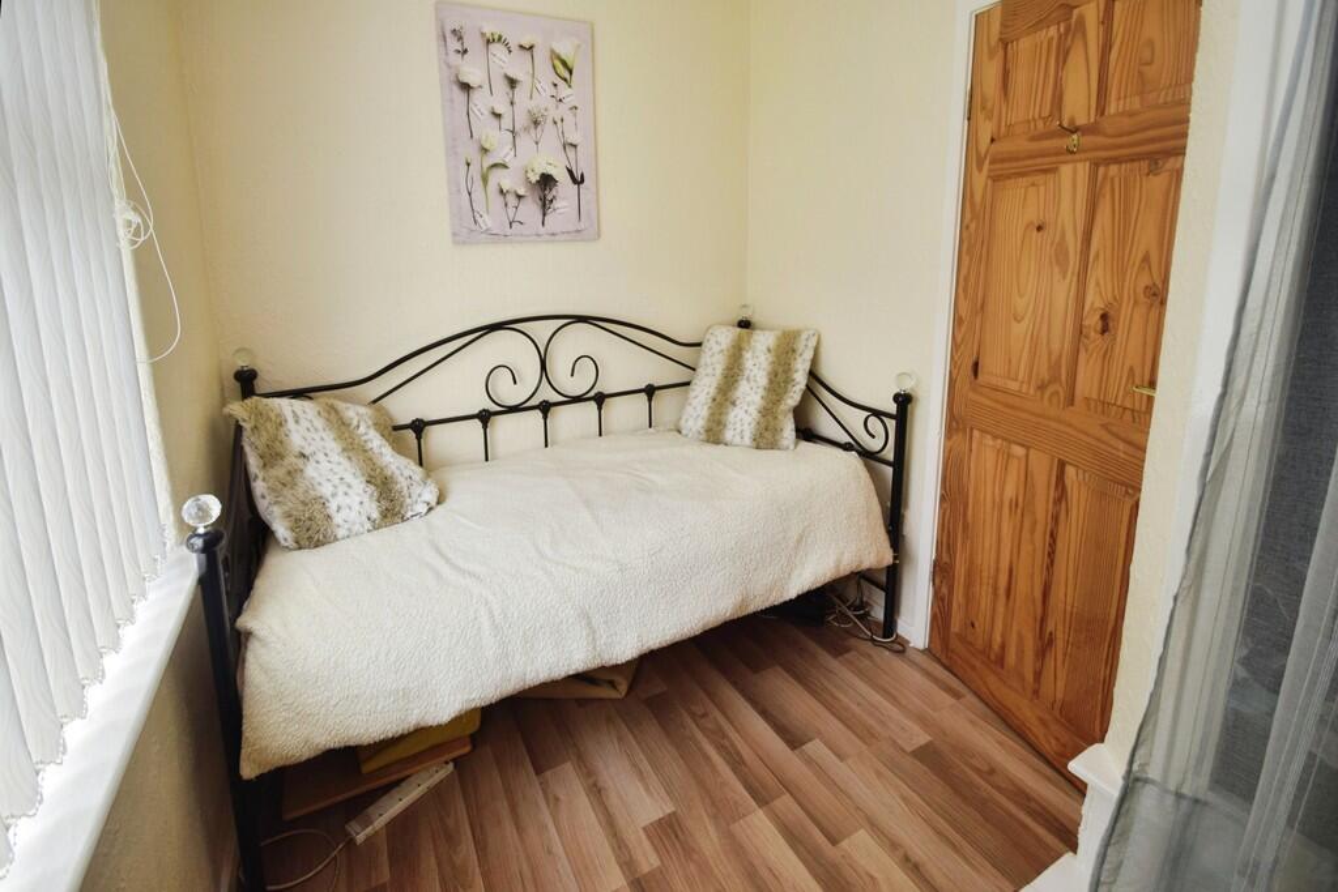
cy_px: 446
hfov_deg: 100.4
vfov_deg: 77.3
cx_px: 669
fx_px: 558
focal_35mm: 15
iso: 250
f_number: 5.6
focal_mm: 10
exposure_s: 1/125
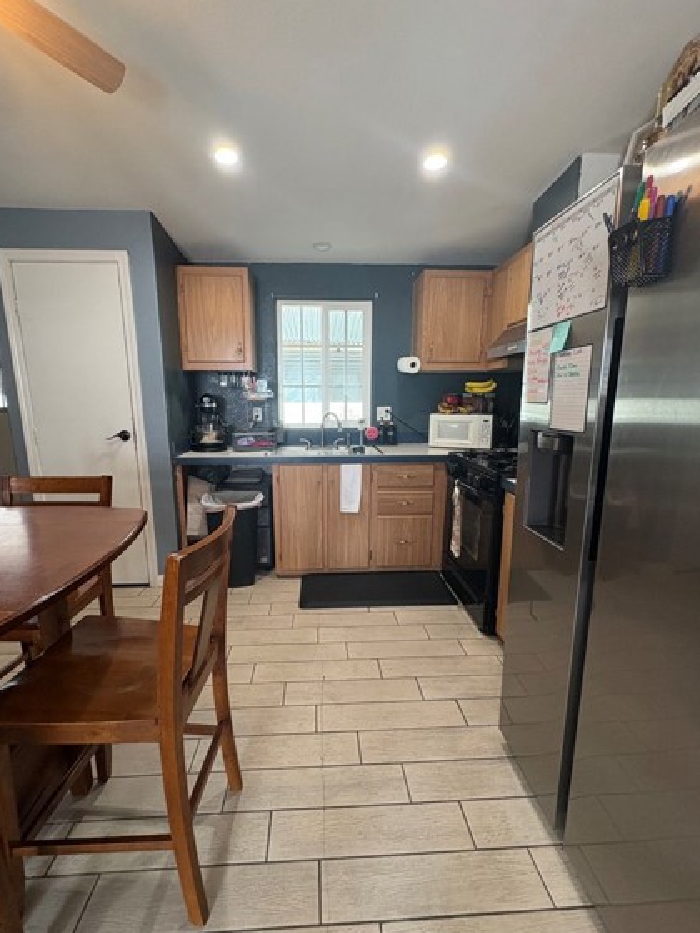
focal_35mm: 16
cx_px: 340
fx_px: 431
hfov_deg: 78.1
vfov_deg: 94.5
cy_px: 481
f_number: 2.2
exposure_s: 1/120
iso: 400
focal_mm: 2.22
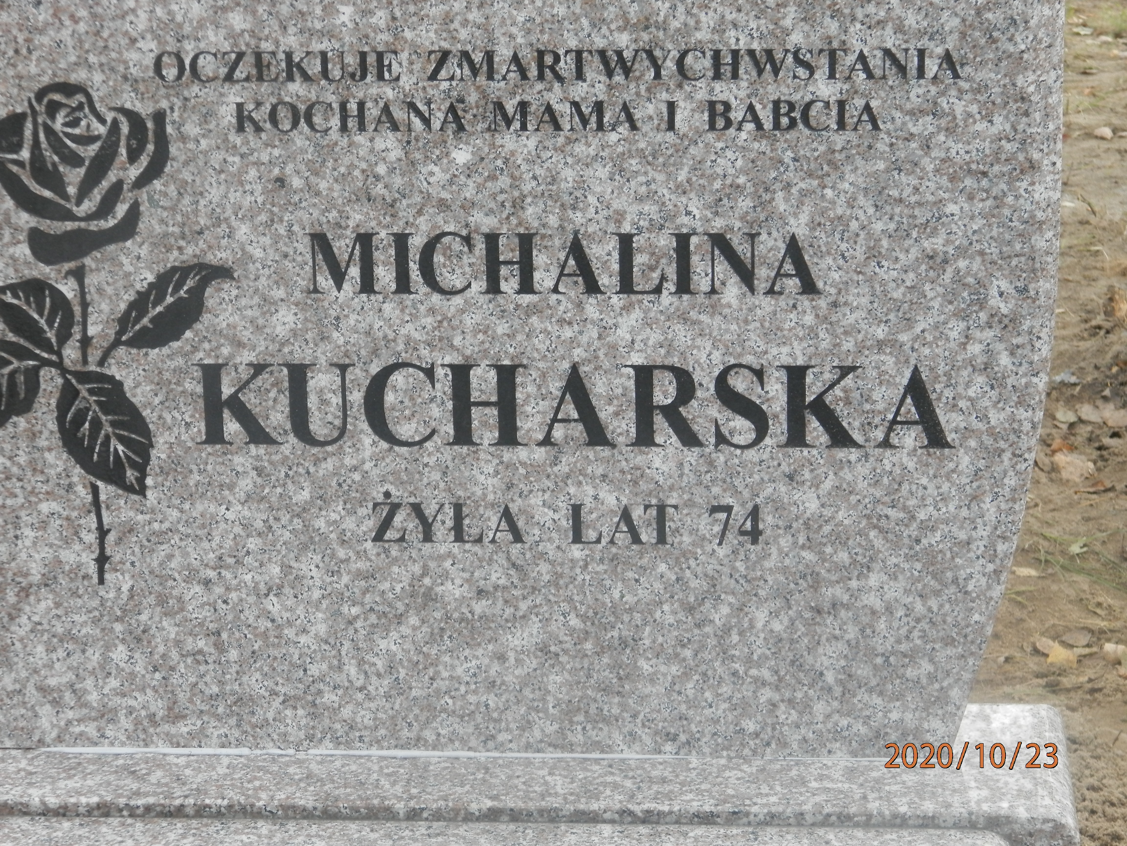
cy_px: 423
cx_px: 564
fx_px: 3451
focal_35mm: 106
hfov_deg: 18.5
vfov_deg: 14.0
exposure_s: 1/160
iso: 125
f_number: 4.5
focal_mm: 19
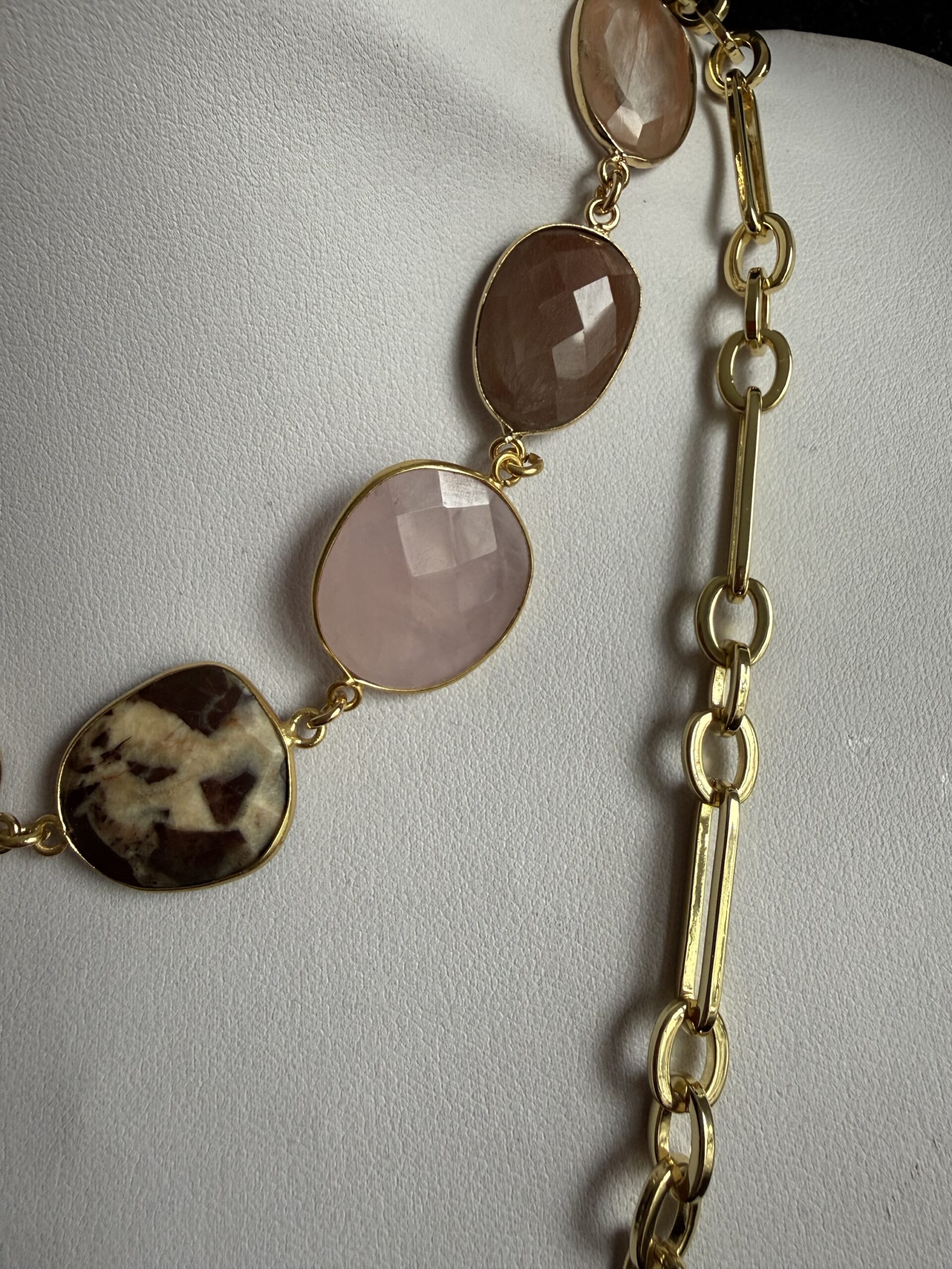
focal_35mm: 24
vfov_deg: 71.6
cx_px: 476
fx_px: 880
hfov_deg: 56.8
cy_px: 634
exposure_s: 1/99
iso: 125
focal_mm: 2.22
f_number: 2.2
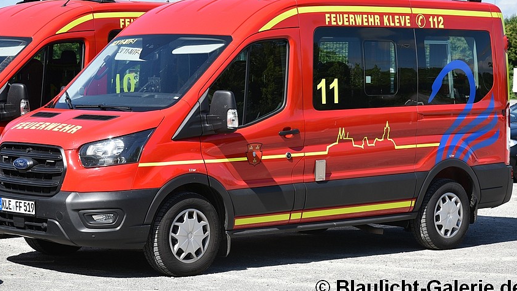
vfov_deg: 12.7
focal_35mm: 95
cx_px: 248
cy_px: 112
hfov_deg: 22.5
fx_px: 1302
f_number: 9
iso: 200
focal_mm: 85
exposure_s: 1/320
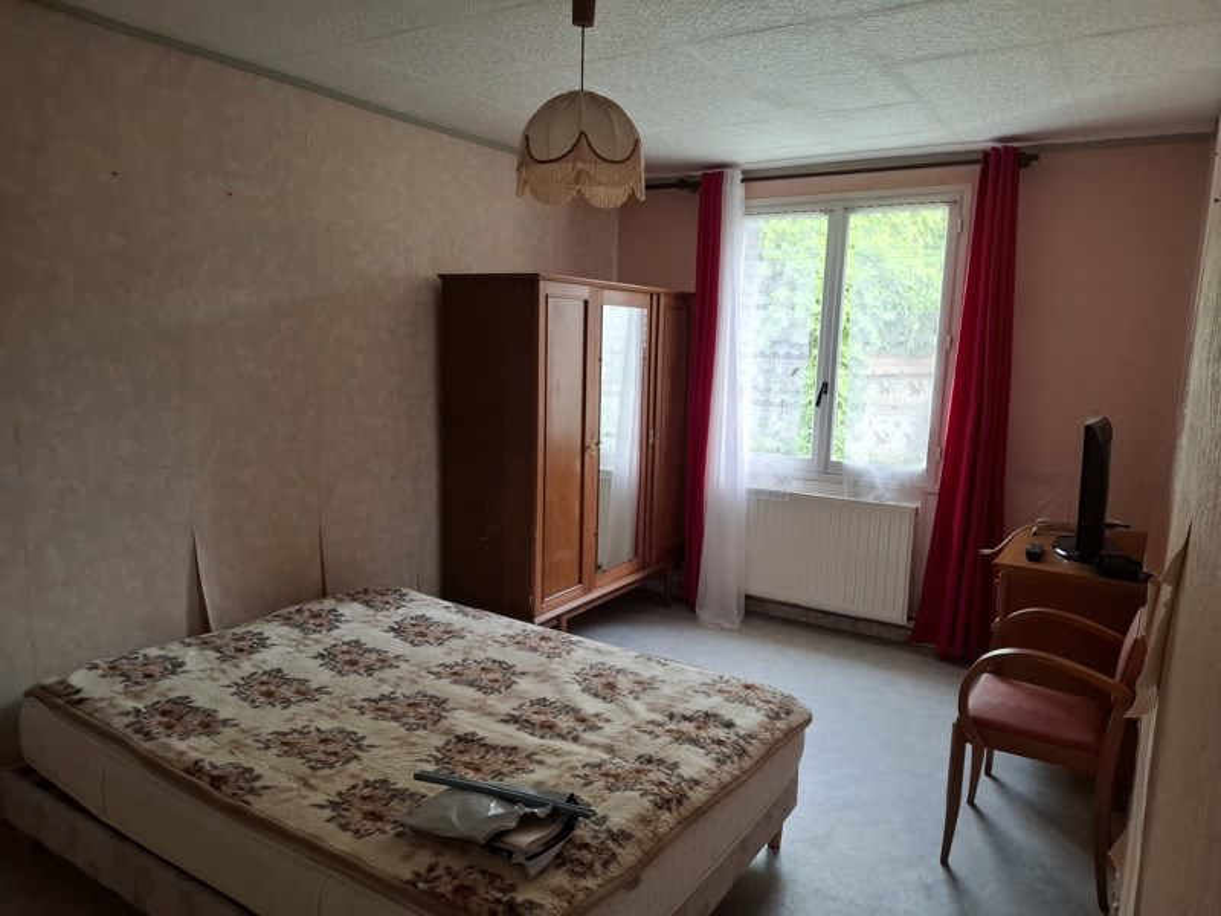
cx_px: 610
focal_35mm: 23
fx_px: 811
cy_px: 458
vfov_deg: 58.9
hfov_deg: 73.9
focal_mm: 5.54
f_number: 1.8
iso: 200
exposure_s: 1/120
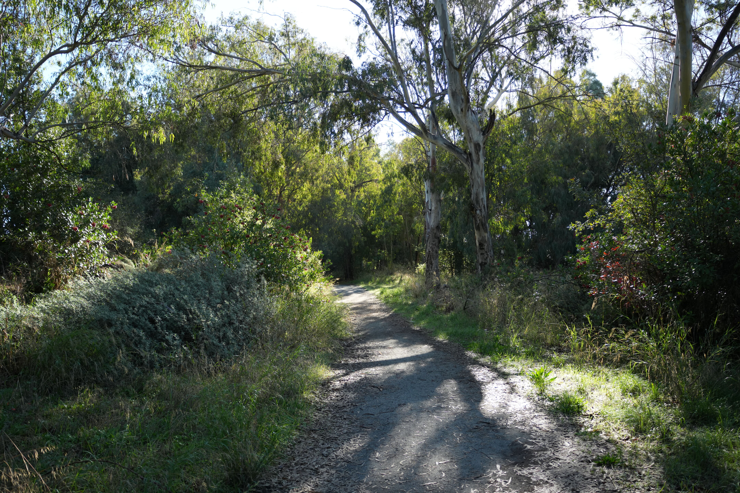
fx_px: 576
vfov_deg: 46.4
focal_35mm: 28
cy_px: 246
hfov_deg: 65.5
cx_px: 370
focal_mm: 28
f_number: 4
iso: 500
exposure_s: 1/640
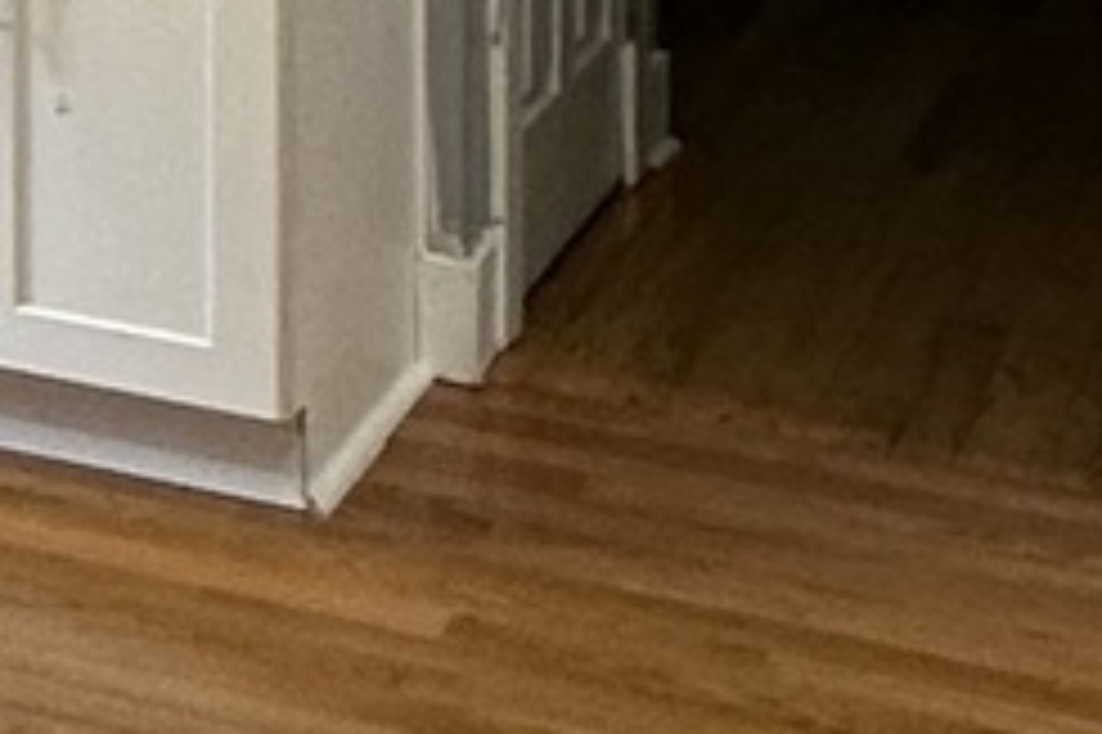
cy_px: -937
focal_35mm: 137
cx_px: -1687
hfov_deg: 11.7
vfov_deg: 9.1
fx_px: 4191
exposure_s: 1/120
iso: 160
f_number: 2.2
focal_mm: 2.22
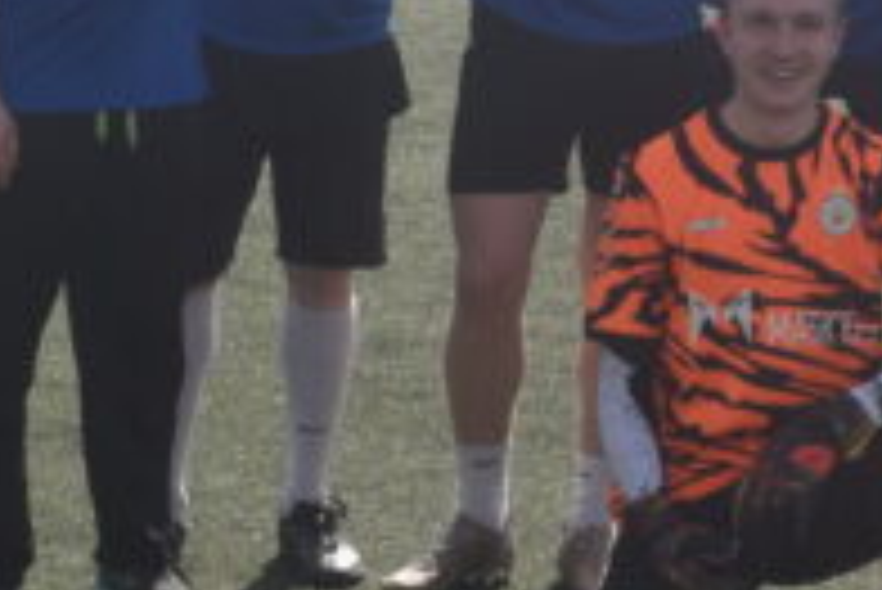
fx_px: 4315
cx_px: 1030
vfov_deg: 7.7
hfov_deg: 11.5
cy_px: -162
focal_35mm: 176
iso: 100
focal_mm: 30
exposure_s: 1/200
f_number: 11
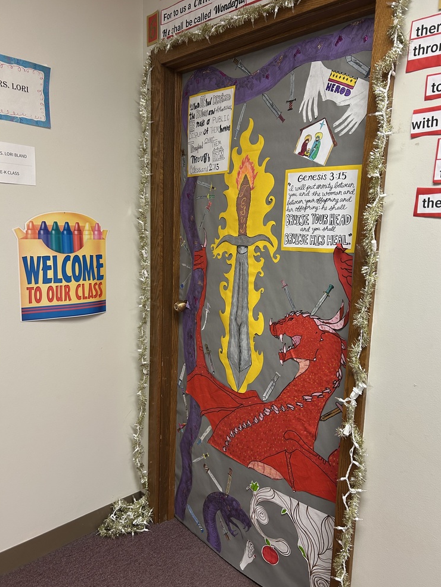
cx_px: 228
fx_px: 458
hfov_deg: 51.4
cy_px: 299
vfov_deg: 65.3
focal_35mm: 27
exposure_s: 1/60
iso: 100
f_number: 1.5
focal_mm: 5.7
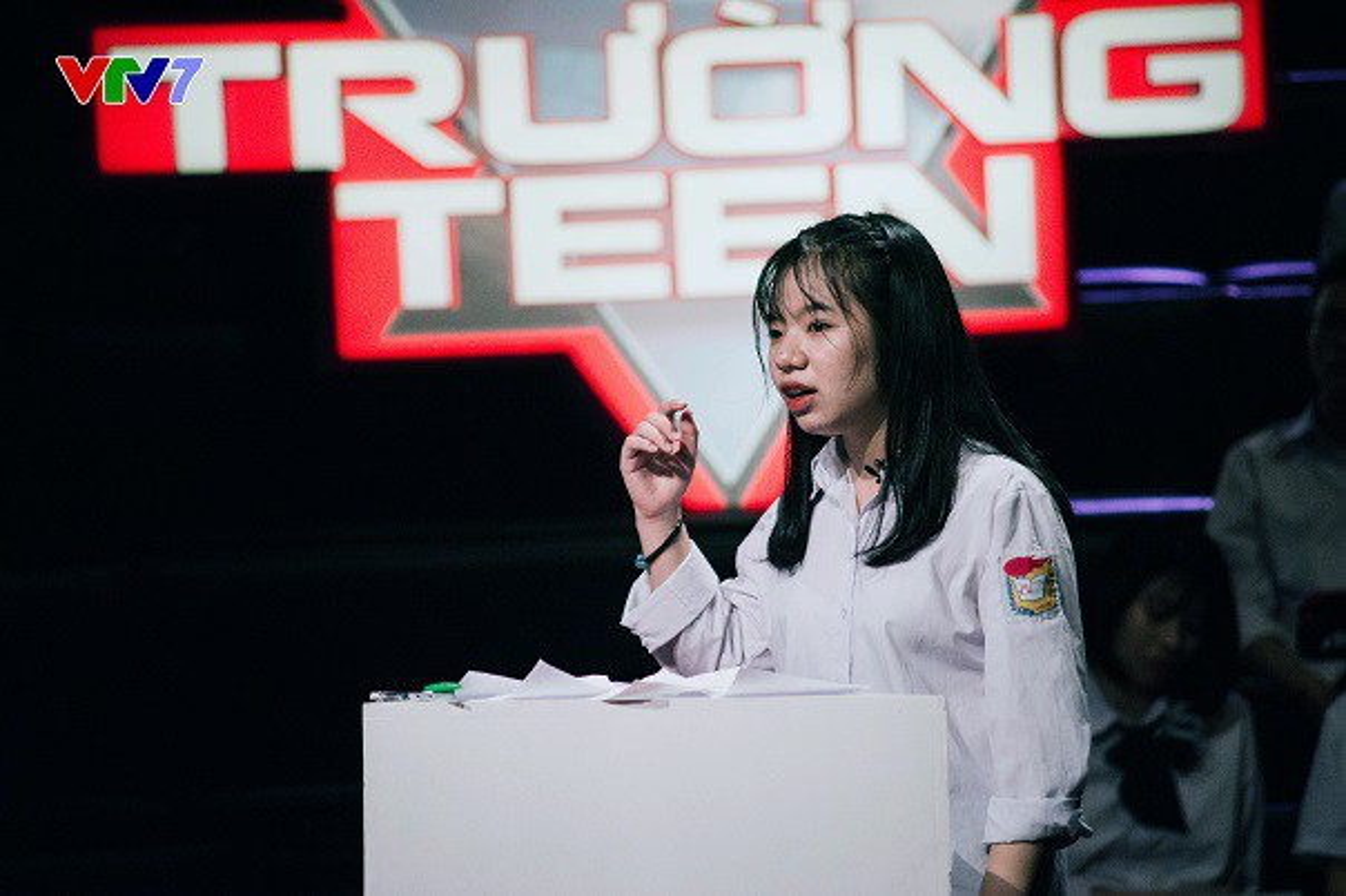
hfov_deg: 9.8
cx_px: 673
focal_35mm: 210
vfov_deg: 6.5
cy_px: 448
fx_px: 7847
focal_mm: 210
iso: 3200
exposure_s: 1/200
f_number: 4
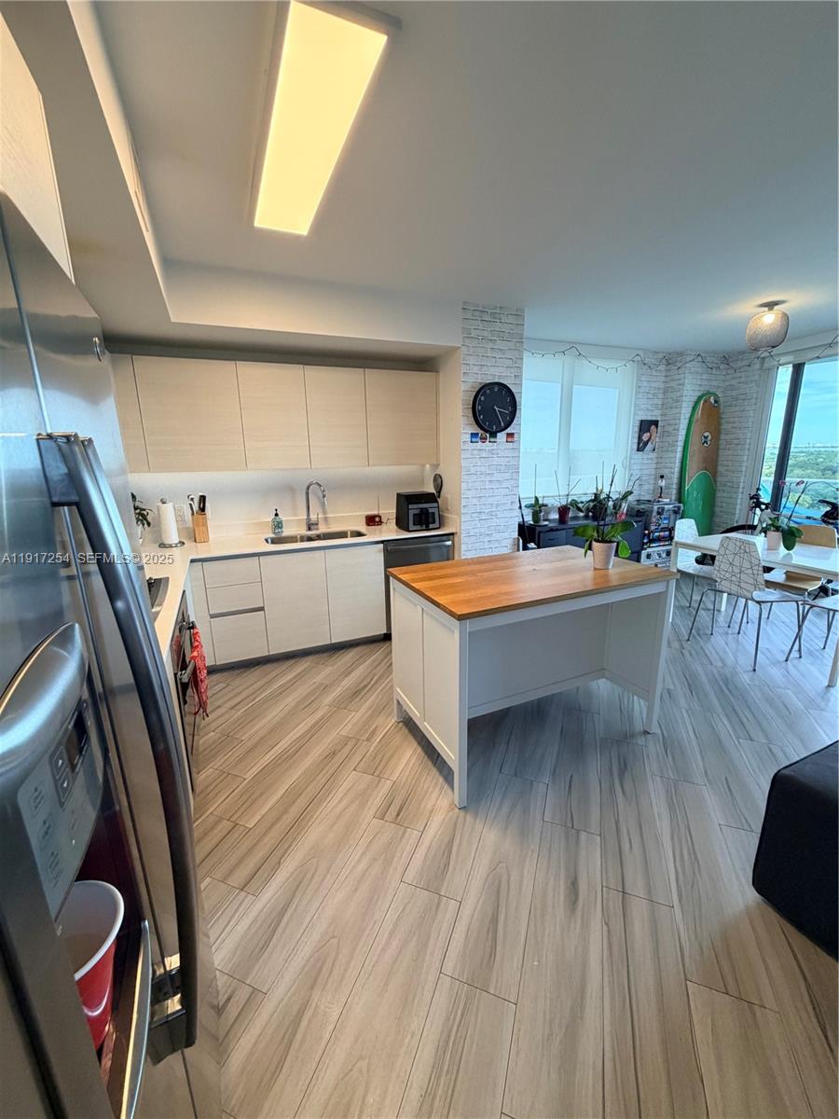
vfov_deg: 102.1
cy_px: 560
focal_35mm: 14
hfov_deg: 85.7
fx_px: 452
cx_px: 420
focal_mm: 2.22
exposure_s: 1/120
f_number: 2.2
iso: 200
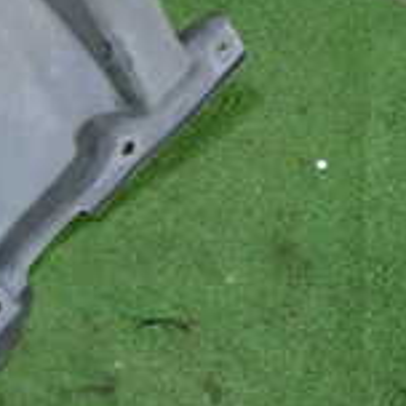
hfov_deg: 14.3
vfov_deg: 16.5
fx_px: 1393
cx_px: -366
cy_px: 267
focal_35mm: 105
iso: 640
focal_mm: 5.4
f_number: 2.3
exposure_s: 1/30
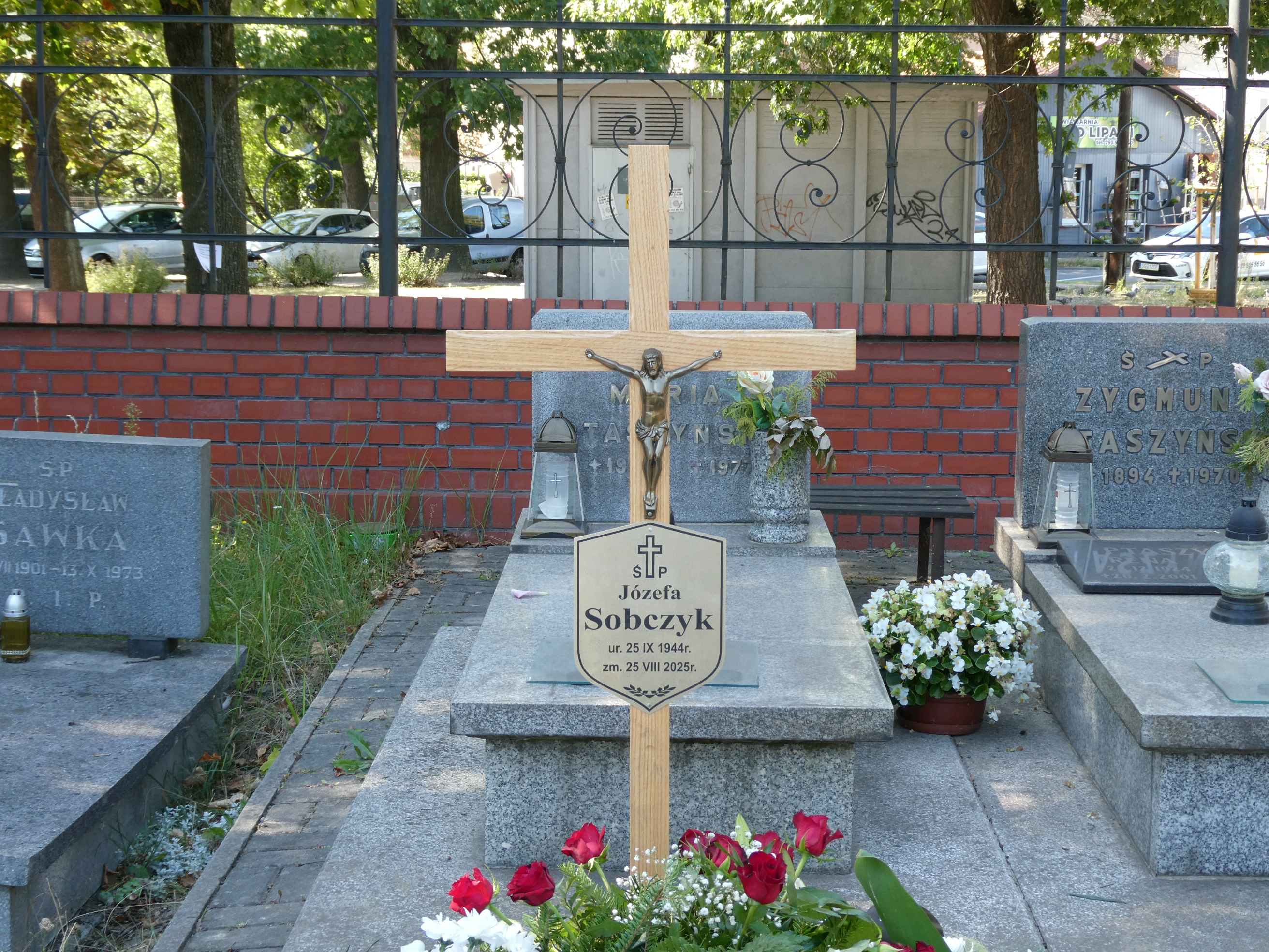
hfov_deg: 35.5
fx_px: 1980
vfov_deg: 27.0
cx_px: 634
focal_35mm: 54
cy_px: 476
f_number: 4.1
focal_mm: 9.6
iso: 125
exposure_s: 1/80
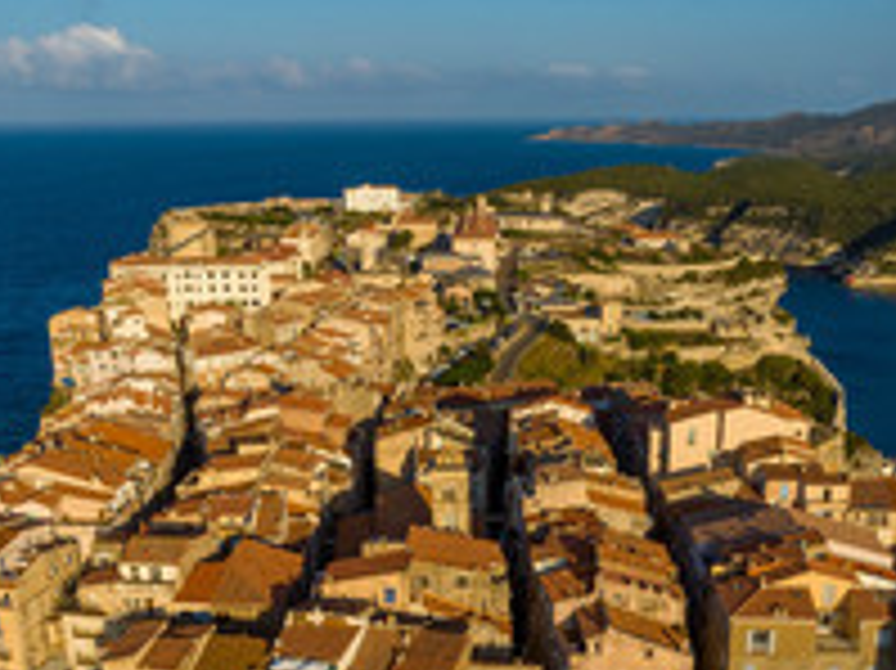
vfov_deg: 31.3
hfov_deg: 42.1
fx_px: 1164
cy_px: 540
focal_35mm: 45
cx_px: 491
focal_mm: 12.3
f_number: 11
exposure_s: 1/160
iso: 100
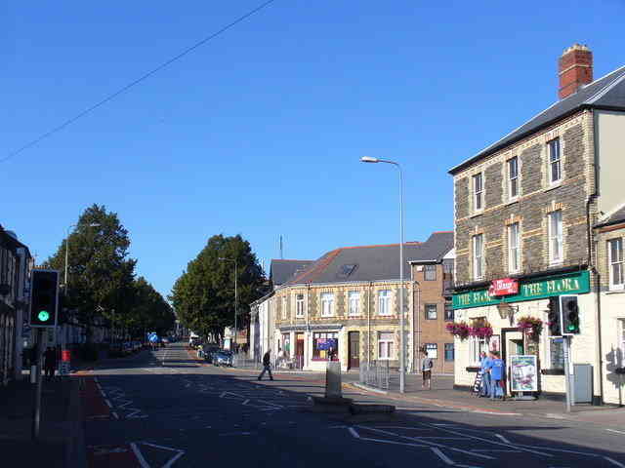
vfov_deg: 30.3
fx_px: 867
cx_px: 312
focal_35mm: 48
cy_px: 234
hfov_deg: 39.7
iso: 80
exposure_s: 1/320
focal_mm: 7.9
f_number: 6
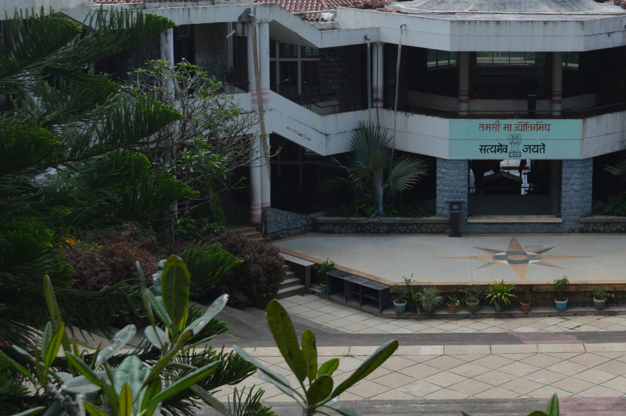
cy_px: 86
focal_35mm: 75
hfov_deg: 26.5
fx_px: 1303
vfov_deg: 18.0
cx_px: 513
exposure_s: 1/200
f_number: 7.1
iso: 100
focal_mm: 28
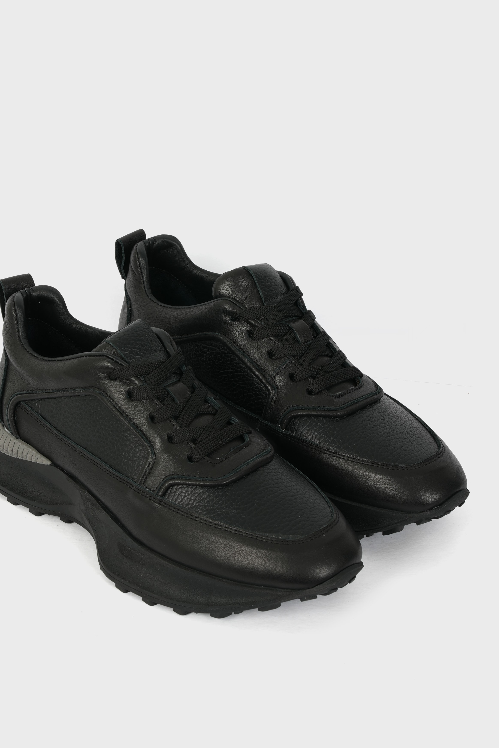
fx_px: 1767
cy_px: 433
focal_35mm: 85
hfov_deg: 16.1
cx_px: 211
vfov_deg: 23.9
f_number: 22
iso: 50
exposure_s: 1/100
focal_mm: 70
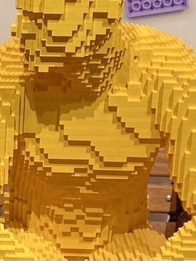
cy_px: 129
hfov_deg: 10.2
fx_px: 1058
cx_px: -111
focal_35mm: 140
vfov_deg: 14.1
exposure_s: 1/60
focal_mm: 3.99
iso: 64
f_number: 1.8
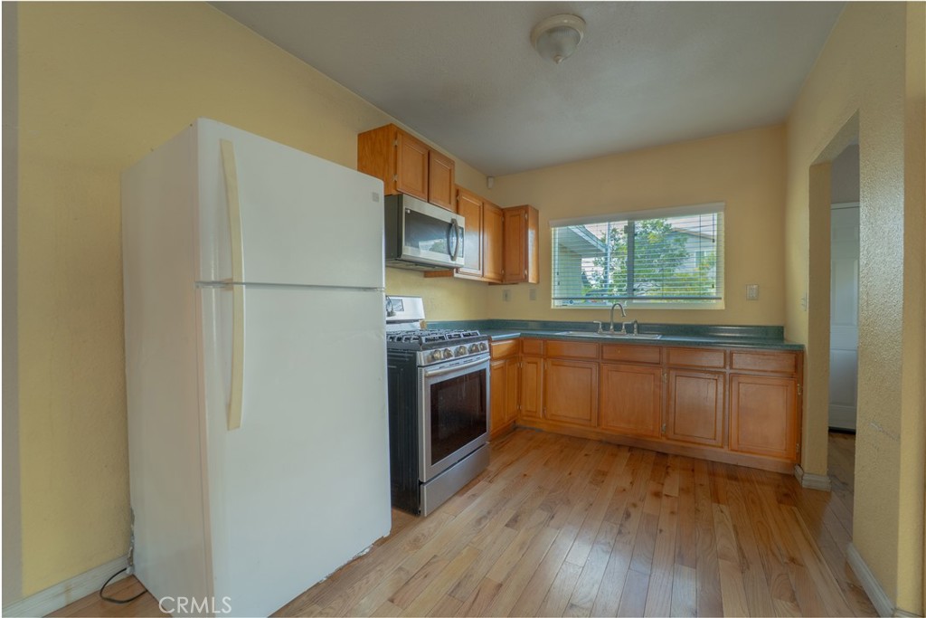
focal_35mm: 14
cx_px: 463
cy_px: 309
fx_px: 360
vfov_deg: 81.2
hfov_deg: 104.2
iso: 100
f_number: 5
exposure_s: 1/20
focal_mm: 14
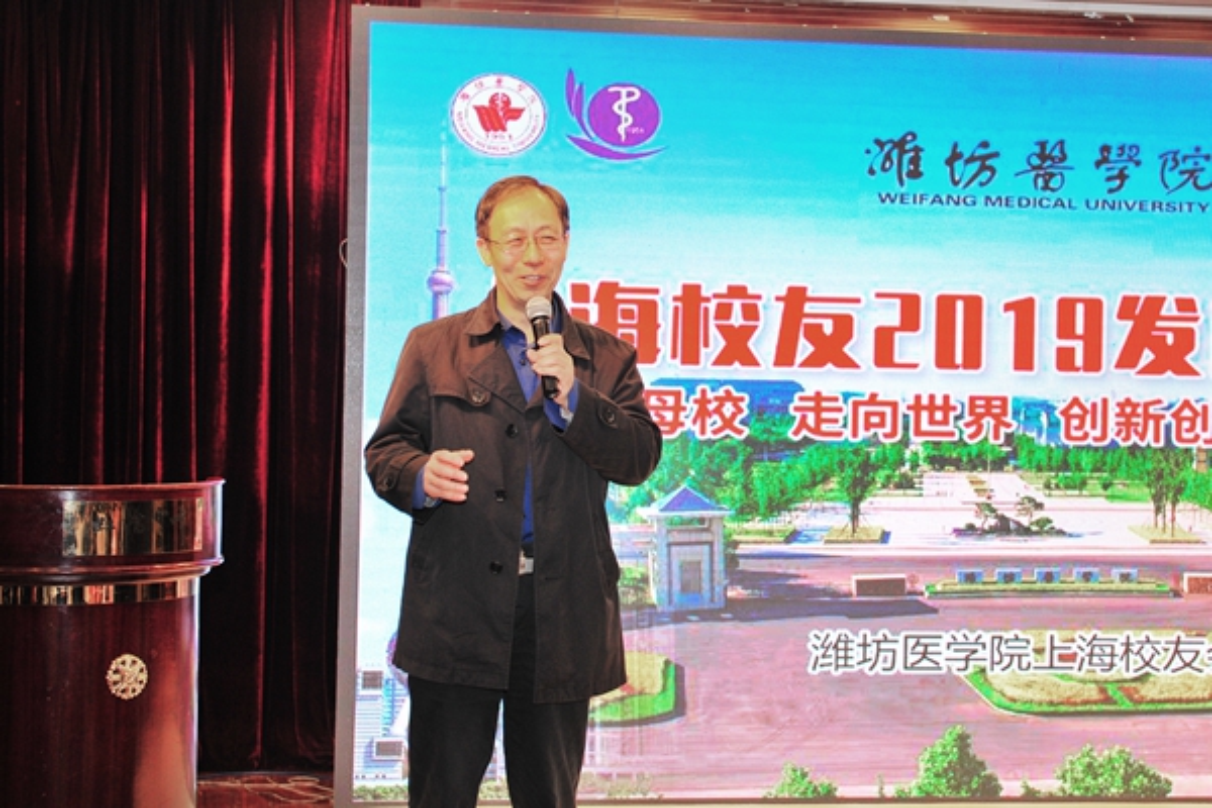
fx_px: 1953
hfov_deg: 34.5
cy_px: 404
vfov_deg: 23.4
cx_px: 606
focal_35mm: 58
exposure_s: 1/100
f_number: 4
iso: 800
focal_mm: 58
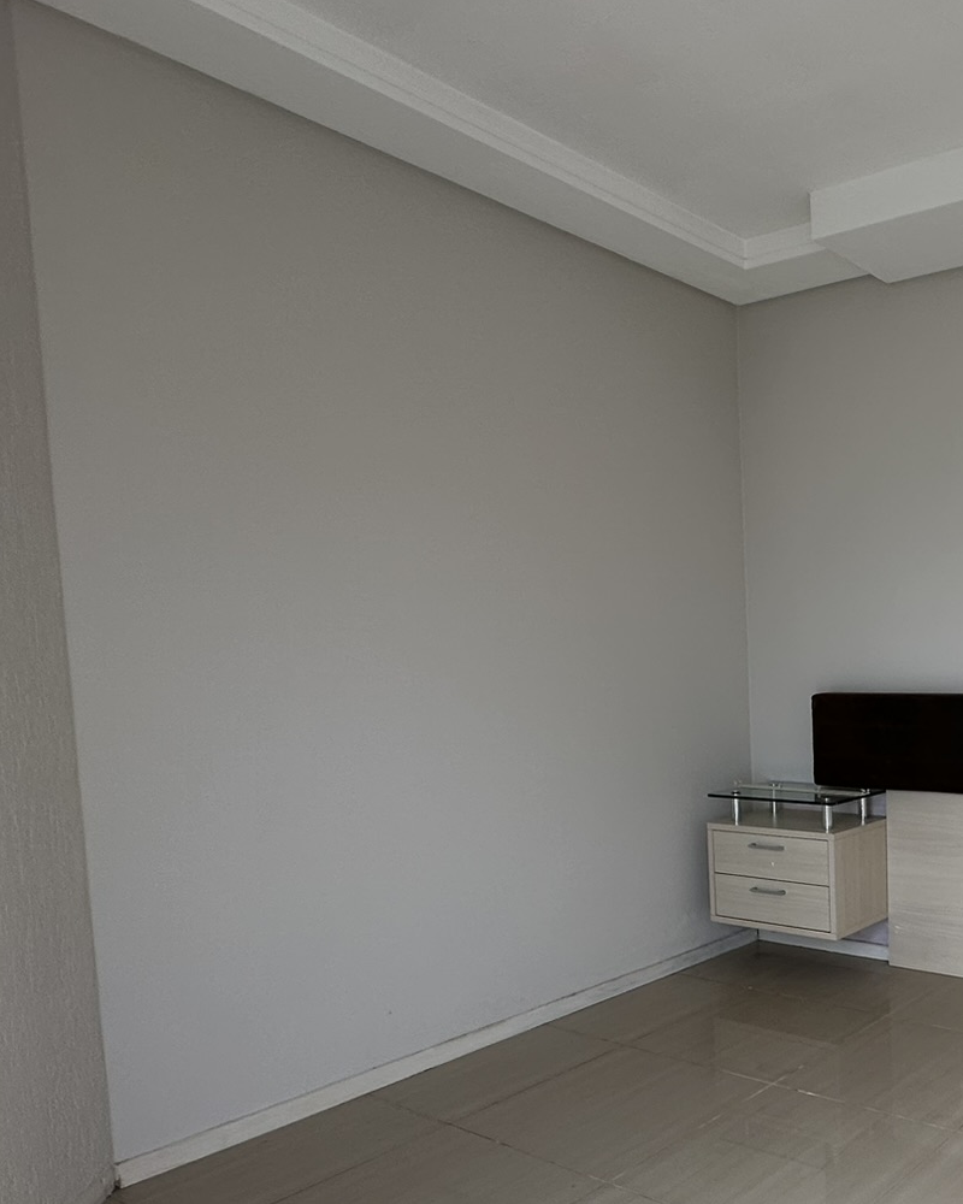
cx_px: 941
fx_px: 998
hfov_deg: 44.6
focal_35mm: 28
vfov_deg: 61.6
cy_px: 734
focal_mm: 2.22
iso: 50
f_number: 2.2
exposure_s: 1/99
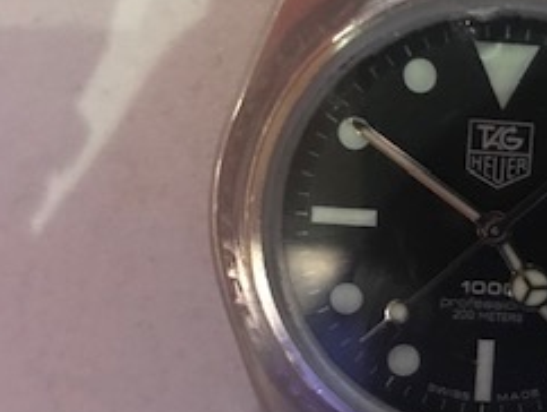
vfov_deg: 19.9
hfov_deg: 25.1
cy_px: 265
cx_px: 536
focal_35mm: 74
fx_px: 1171
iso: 100
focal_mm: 3.99
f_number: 1.8
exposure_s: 1/4
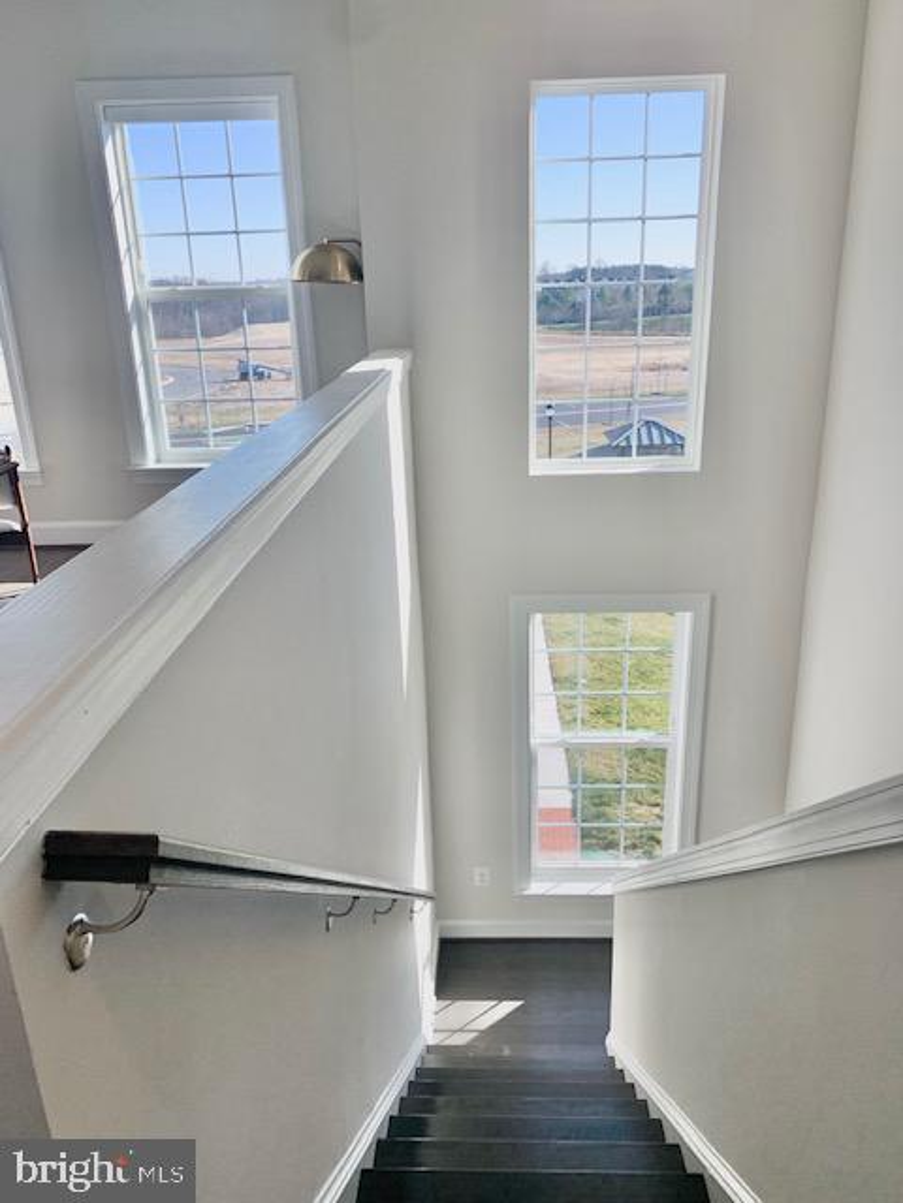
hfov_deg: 53.1
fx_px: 904
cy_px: 602
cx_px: 452
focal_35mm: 26
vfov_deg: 67.3
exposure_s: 1/410
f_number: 1.8
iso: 25
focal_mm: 4.25
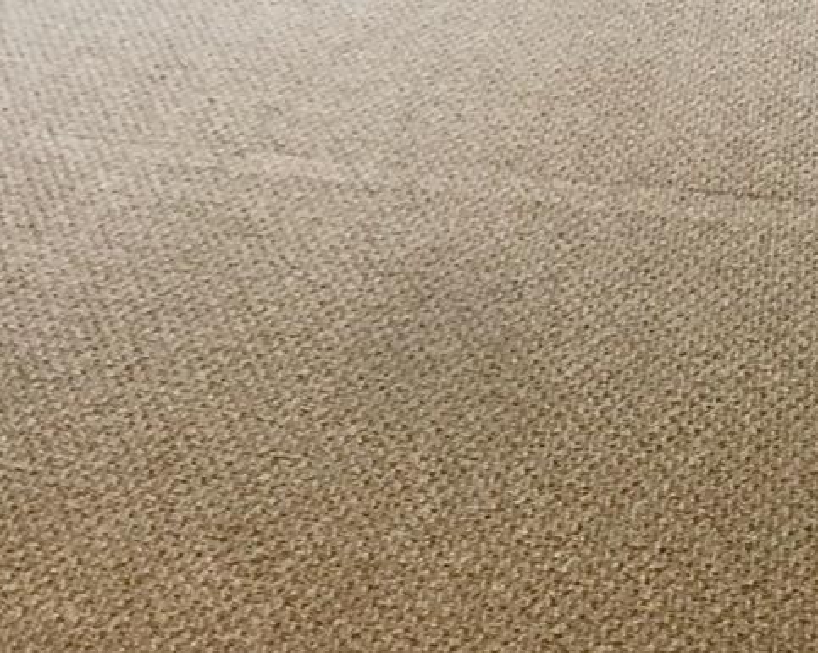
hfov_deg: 21.3
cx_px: 420
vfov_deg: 15.2
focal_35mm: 90
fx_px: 2178
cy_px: -460
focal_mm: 4.15
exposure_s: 1/17
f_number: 2.2
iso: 100
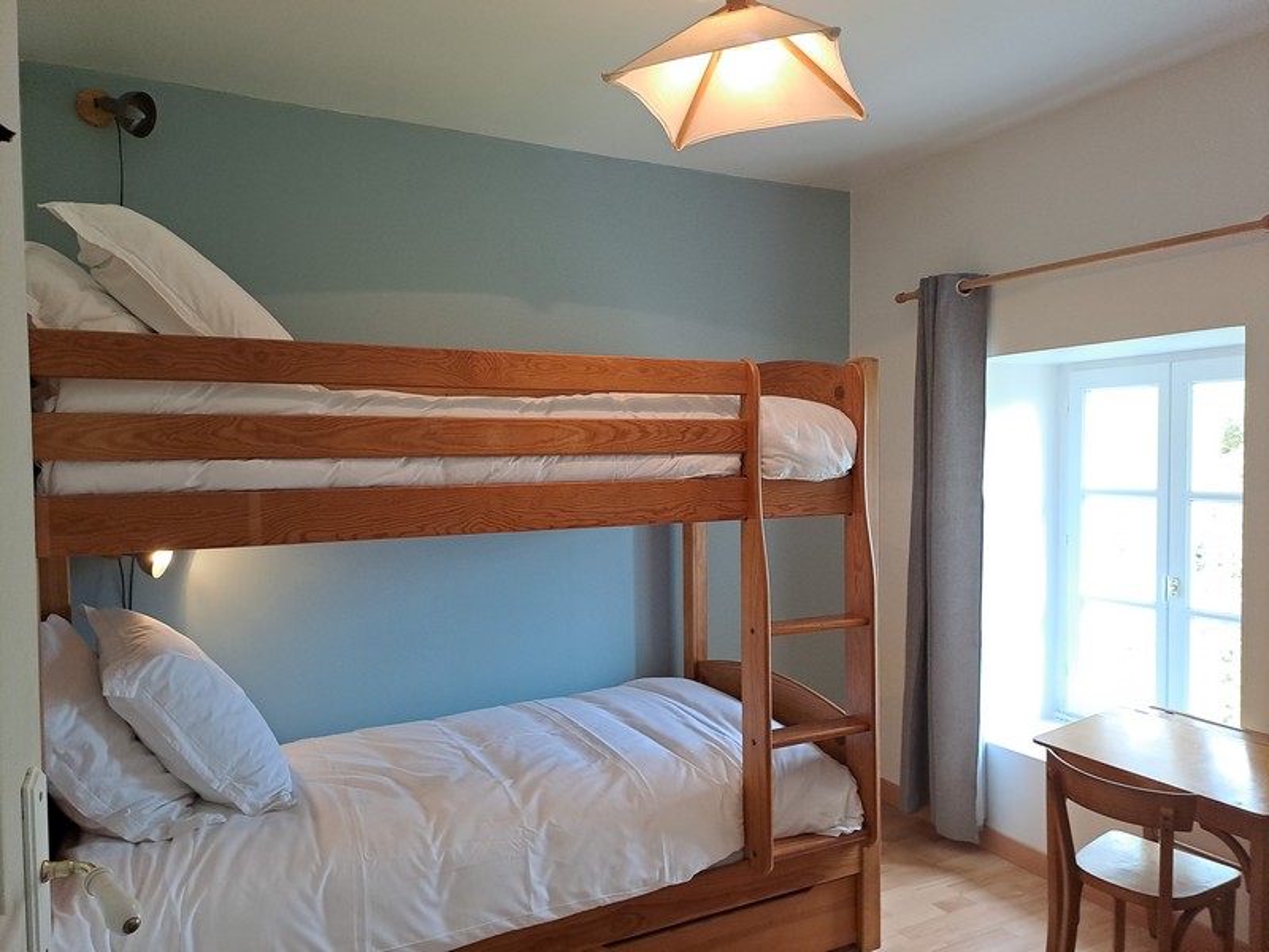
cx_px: 634
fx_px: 916
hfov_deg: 69.4
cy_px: 476
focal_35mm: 25
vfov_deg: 54.9
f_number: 1.8
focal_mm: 4.65
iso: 107
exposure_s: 1/50
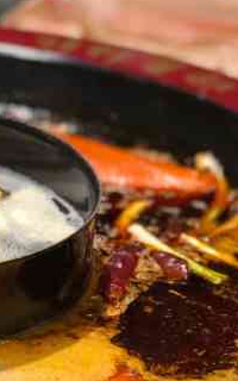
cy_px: 414
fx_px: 1827
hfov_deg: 7.4
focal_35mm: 176
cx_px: -92
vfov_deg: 11.7
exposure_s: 1/30
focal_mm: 6.6
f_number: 2.8
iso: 80
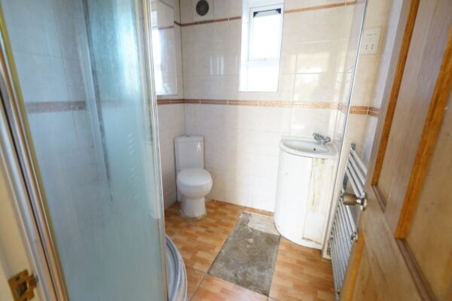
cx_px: 226
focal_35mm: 16
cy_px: 150
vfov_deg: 73.7
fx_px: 201
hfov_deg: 96.7
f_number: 5.6
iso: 500
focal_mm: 16
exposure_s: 1/8
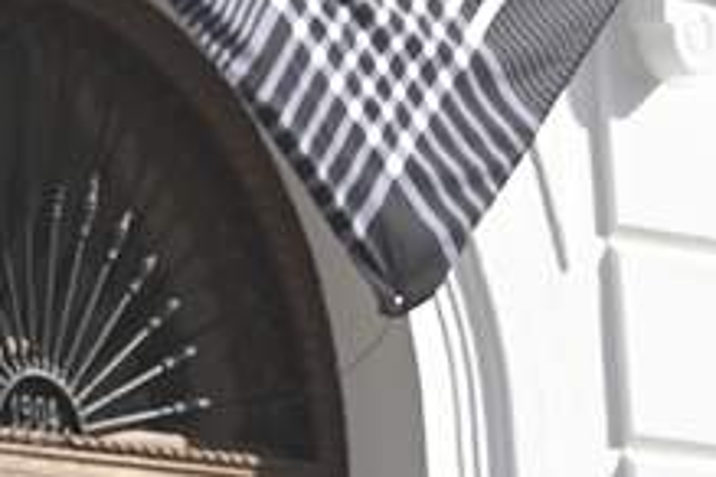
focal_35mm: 336
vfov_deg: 4.1
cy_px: 127
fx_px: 6682
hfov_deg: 6.1
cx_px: 95
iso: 400
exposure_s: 1/1250
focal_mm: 48
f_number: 6.3
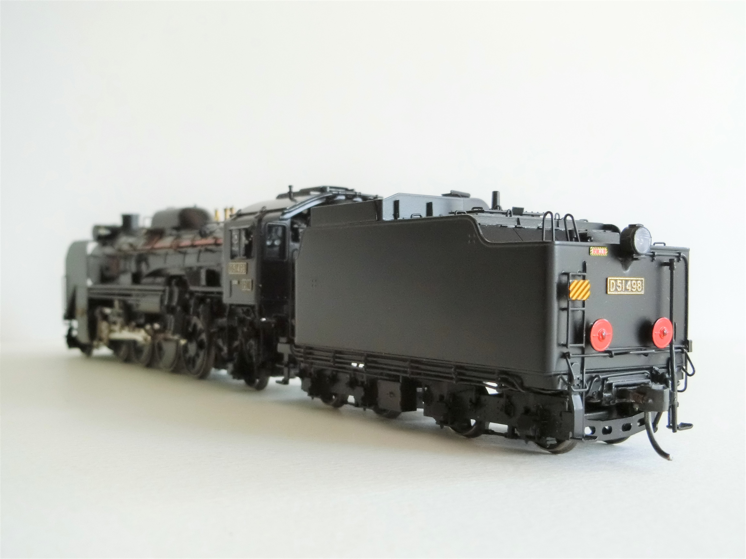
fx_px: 970
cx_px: 373
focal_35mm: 45
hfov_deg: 42.1
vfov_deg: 32.2
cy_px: 280
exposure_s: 1/320
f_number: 4.4
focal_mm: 8
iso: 800
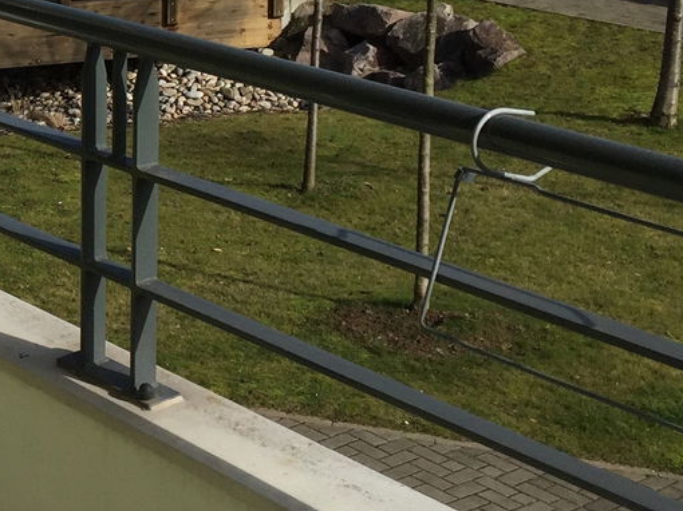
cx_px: -183
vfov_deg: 16.0
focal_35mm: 91
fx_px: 1795
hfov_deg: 19.9
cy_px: 40
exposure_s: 1/2825
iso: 32
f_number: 2.2
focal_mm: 4.15
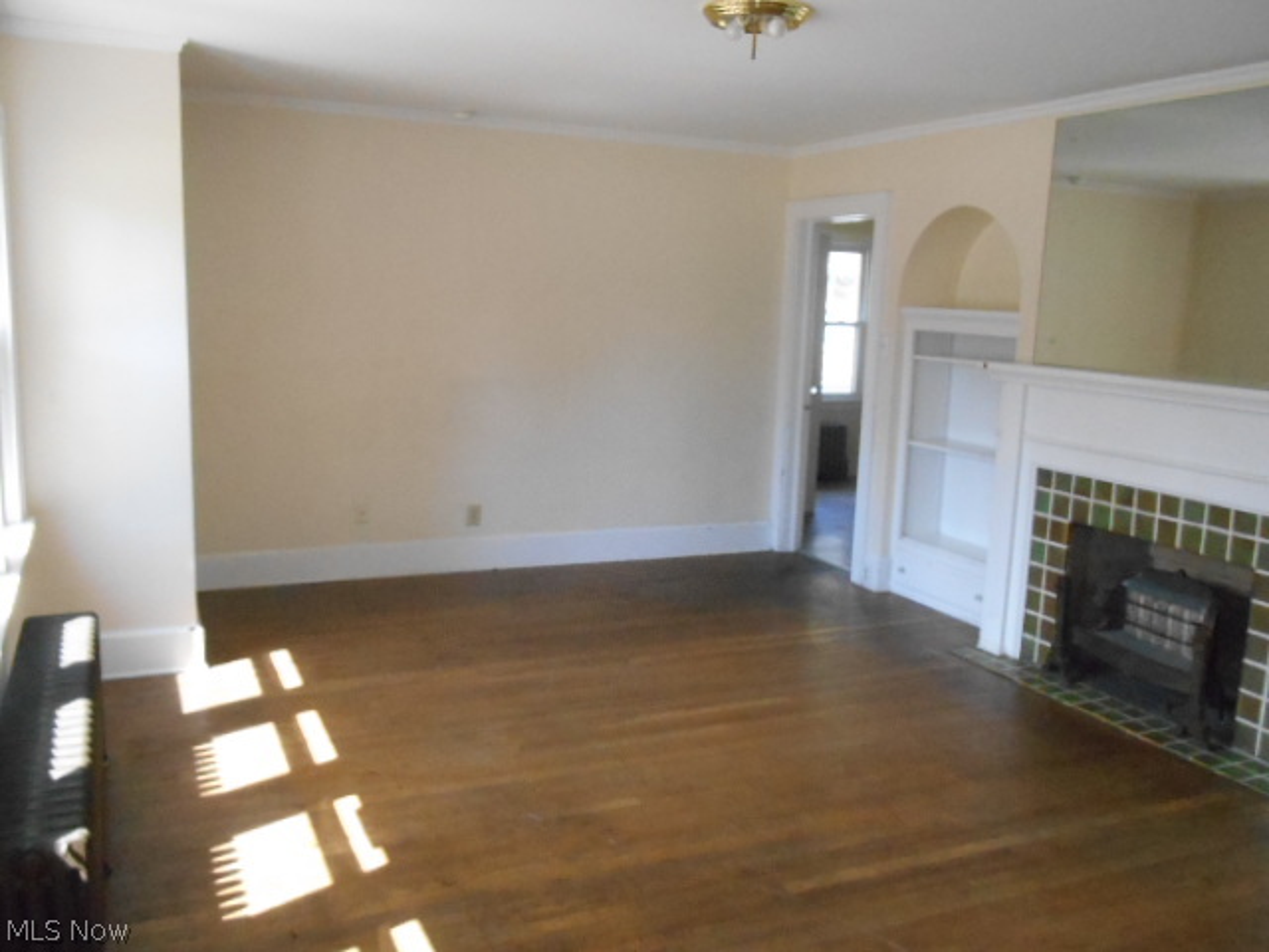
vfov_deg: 45.4
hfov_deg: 58.4
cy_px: 476
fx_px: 1136
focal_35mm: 31
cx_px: 634
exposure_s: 1/30
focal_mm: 5.5
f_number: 11.4
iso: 1000
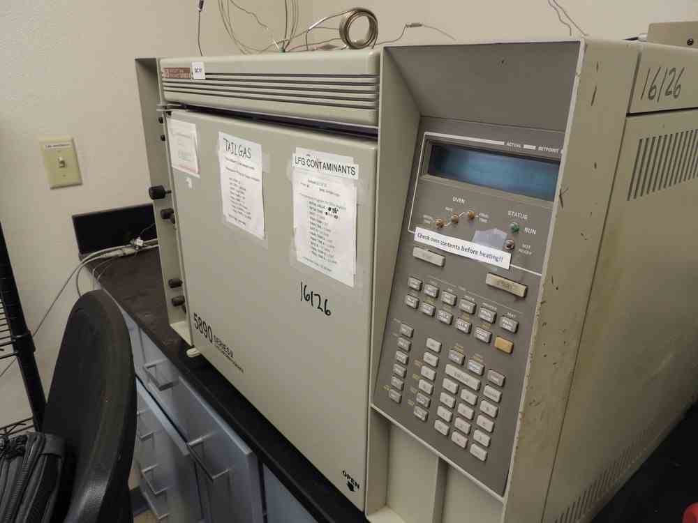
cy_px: 262
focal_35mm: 24
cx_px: 349
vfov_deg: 56.8
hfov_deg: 71.6
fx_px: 484
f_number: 3
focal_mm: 4.3
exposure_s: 1/30
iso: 140
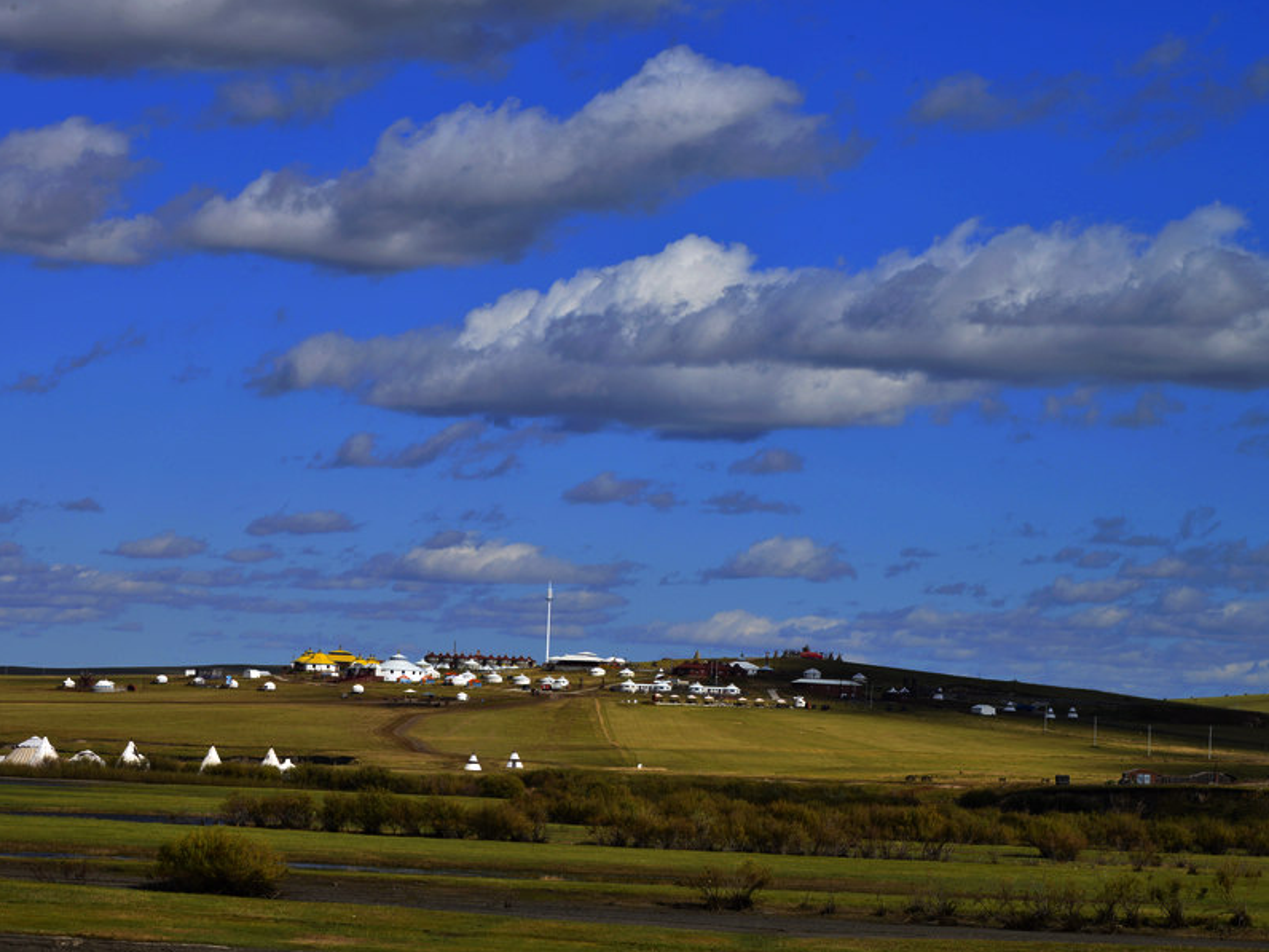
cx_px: 599
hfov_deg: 15.6
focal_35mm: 126
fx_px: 4619
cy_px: 475
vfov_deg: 11.8
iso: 200
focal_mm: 116
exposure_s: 1/500
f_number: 11
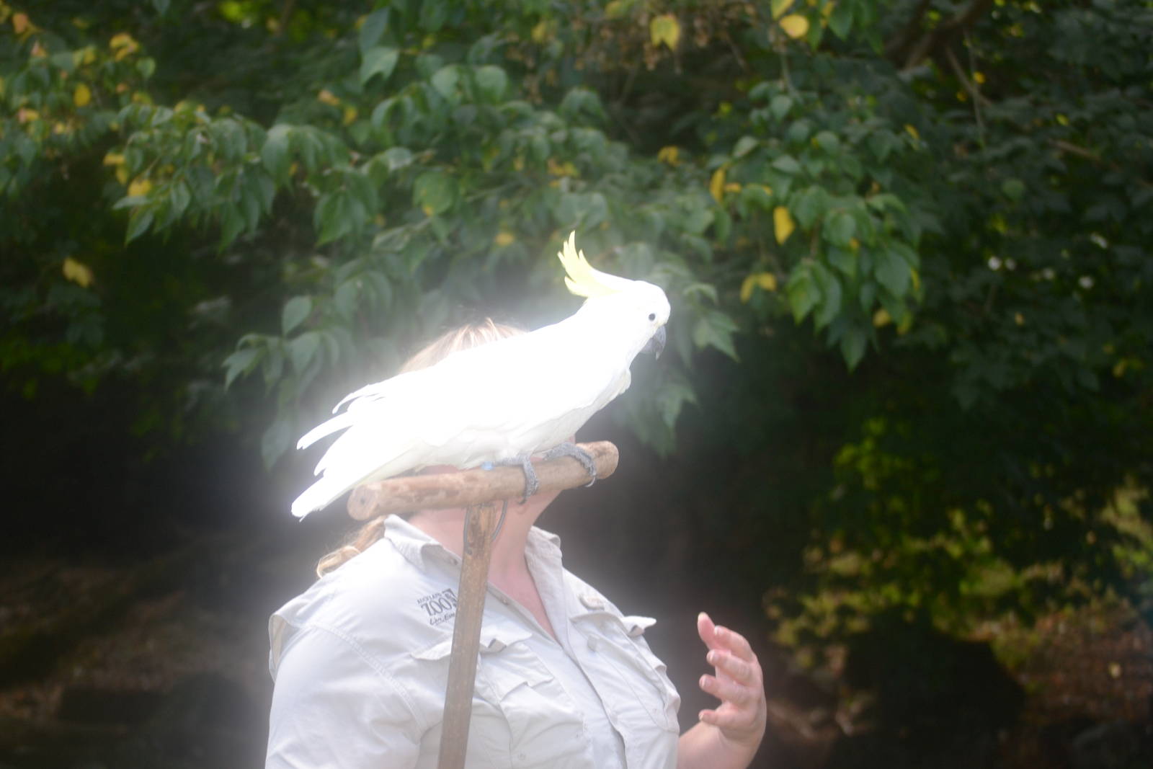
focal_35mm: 98
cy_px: 384
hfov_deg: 20.9
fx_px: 3123
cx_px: 576
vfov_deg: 14.0
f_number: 4.2
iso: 180
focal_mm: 65
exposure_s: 1/125
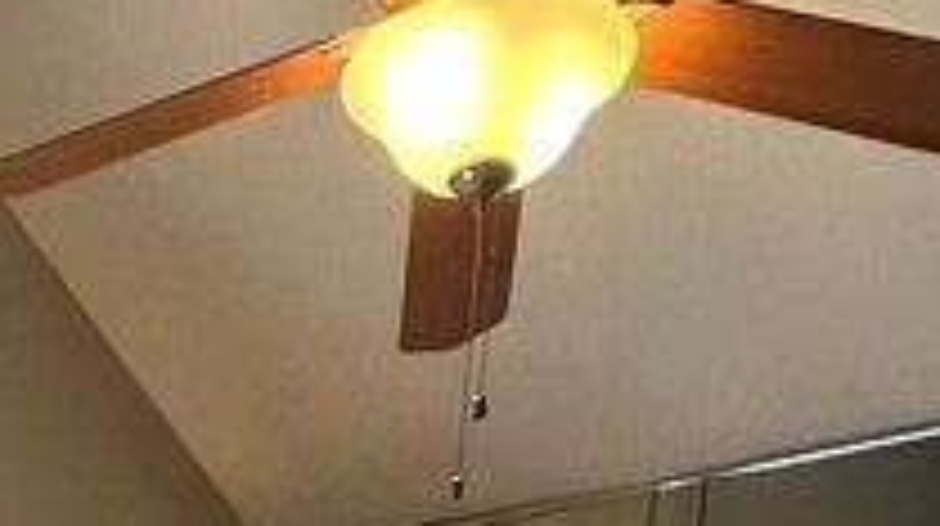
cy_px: 1524
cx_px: -94
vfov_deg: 10.9
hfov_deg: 25.0
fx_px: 1967
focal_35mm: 79
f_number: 2.2
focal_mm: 2.22
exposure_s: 1/120
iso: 160
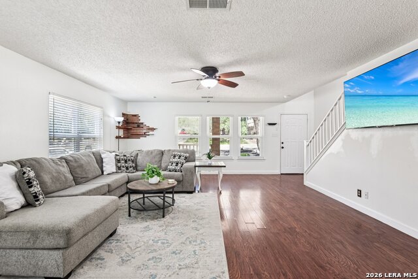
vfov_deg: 70.5
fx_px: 197
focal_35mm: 17
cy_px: 140
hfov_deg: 93.3
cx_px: 209
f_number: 8
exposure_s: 1/15
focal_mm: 17
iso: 1250
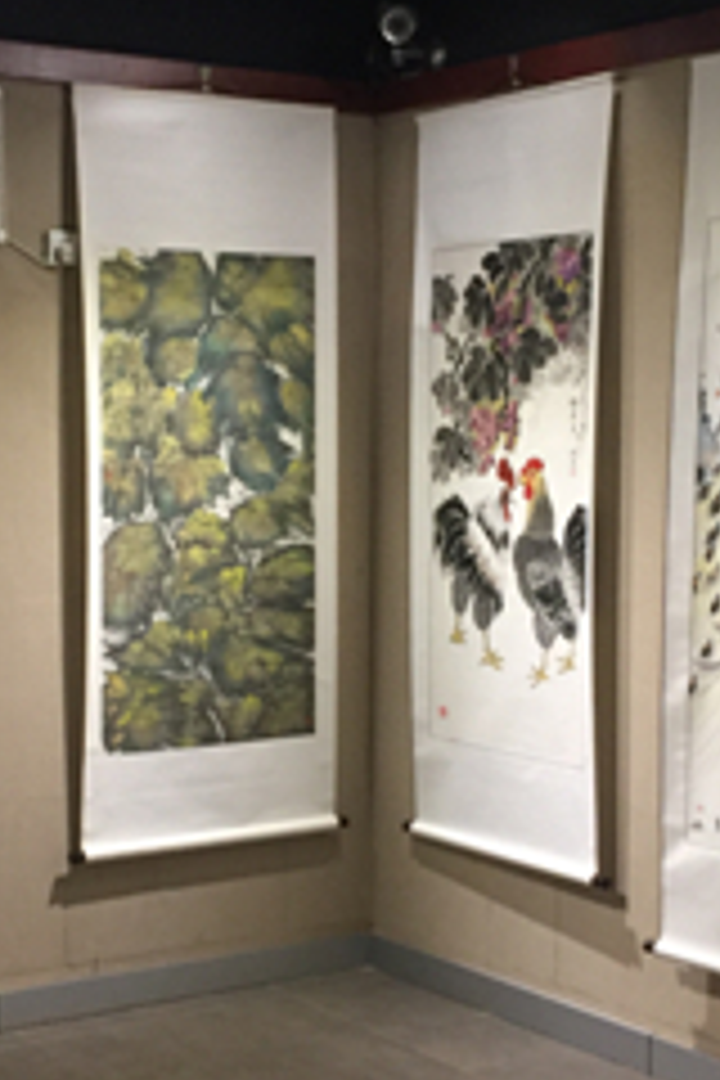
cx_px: 302
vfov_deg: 29.2
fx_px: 2070
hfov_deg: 19.7
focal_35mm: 69
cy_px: 572
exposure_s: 1/33
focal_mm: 4.15
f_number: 2.2
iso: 200
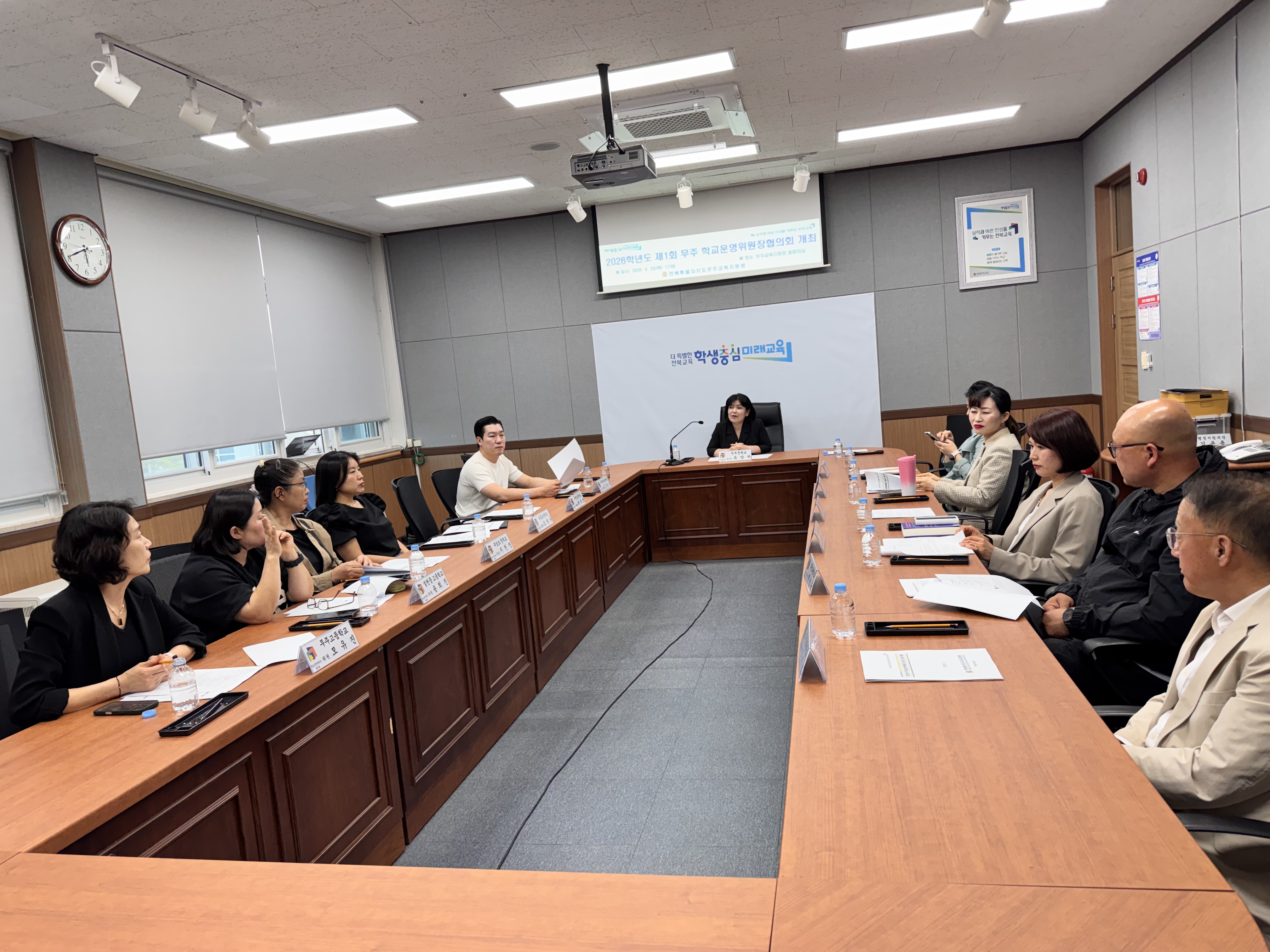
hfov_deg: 71.6
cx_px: 635
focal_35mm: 24
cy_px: 476
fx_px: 881
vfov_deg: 56.8
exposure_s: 1/120
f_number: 1.78
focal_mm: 6.76
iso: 200
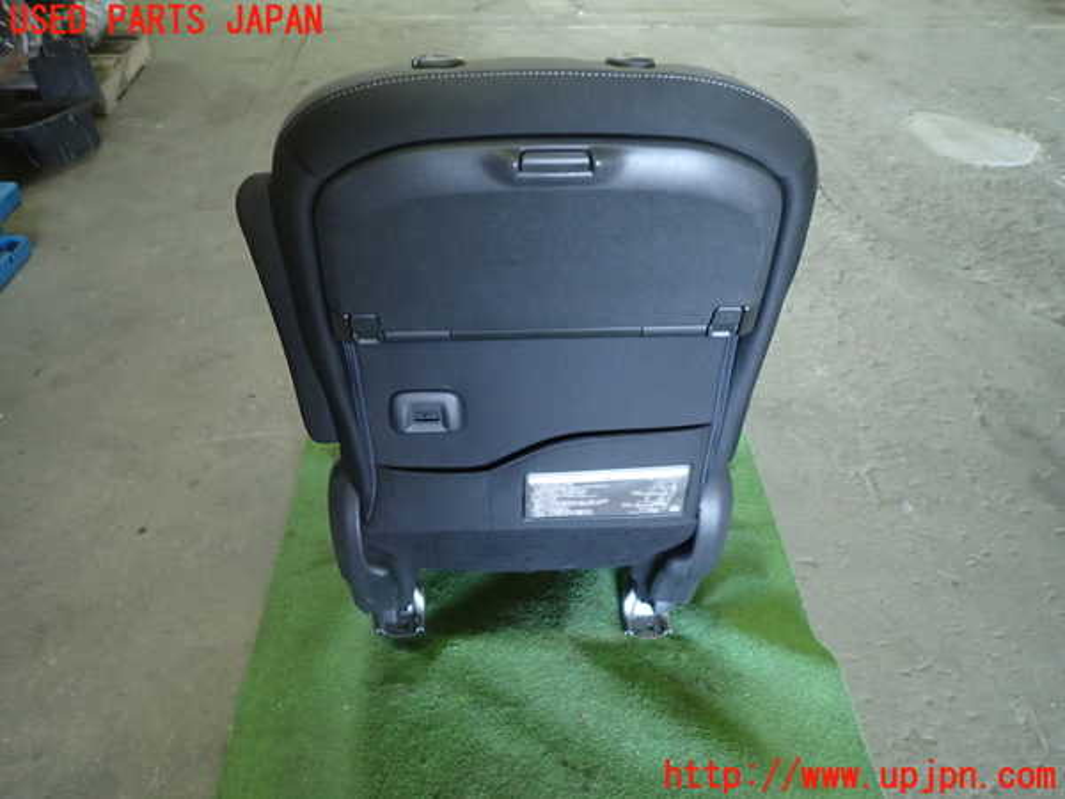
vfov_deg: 54.9
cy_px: 400
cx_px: 532
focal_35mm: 25
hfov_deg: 69.4
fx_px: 769
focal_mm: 4.5
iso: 400
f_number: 2
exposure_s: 1/30
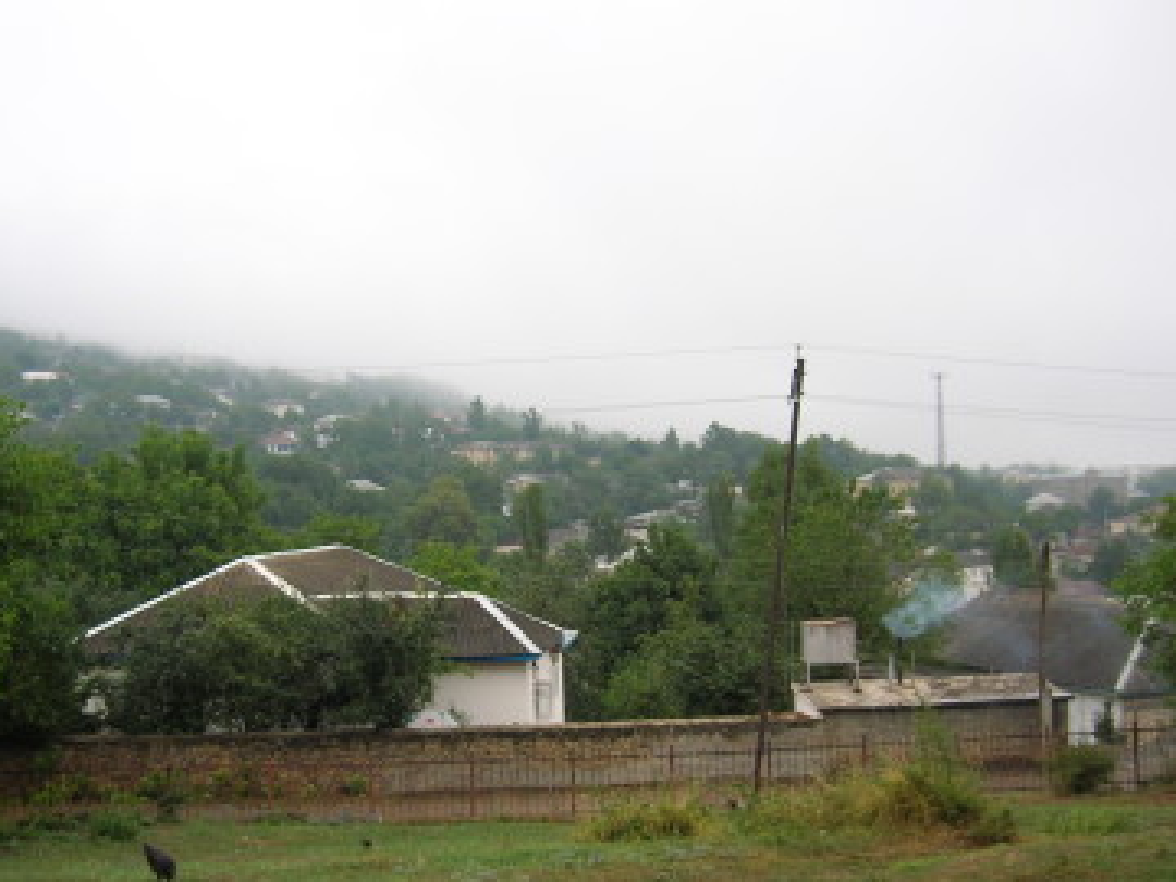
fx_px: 1427
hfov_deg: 44.8
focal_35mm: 42
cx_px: 544
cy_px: 518
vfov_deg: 34.3
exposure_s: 1/85.1
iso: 50
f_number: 2.9
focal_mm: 5.7
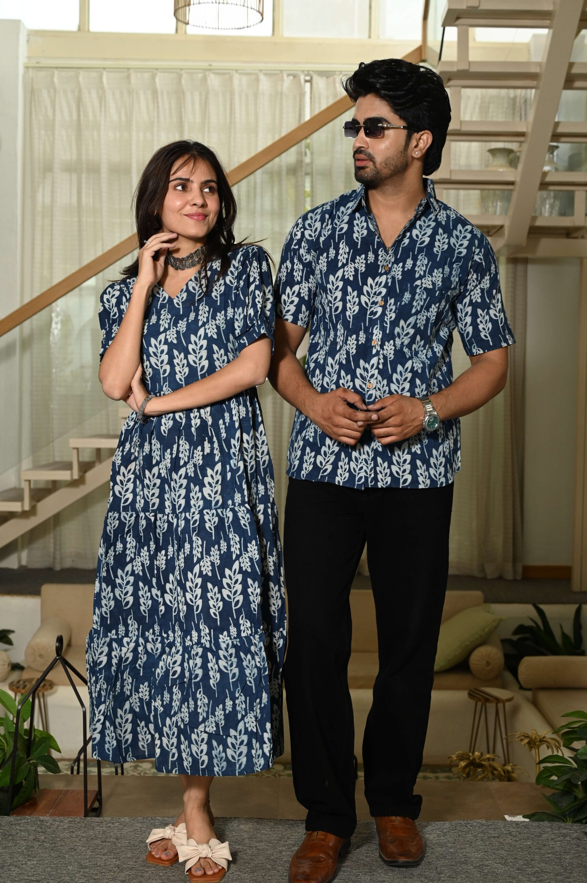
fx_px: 1078
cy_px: 442
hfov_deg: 30.5
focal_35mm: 44
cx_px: 294
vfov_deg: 44.5
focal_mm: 44
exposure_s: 1/160
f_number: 5
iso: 400
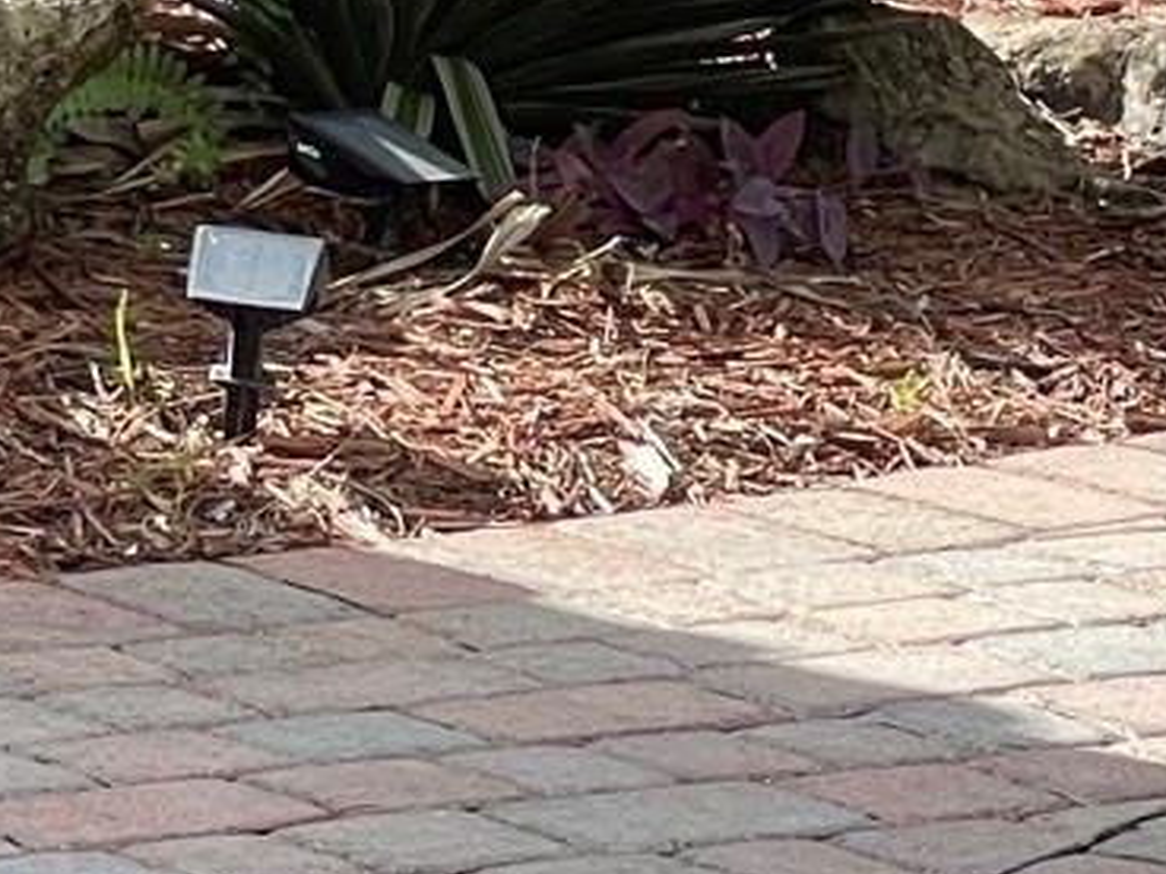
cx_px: -624
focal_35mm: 356
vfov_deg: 4.1
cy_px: -1336
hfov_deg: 5.5
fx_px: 11991
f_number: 2.2
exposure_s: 1/573
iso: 20
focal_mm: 7.5
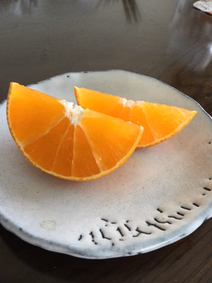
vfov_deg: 56.8
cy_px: 144
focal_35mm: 32
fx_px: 261
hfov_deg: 44.2
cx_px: 105
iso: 125
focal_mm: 3.3
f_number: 2.4
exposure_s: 1/30
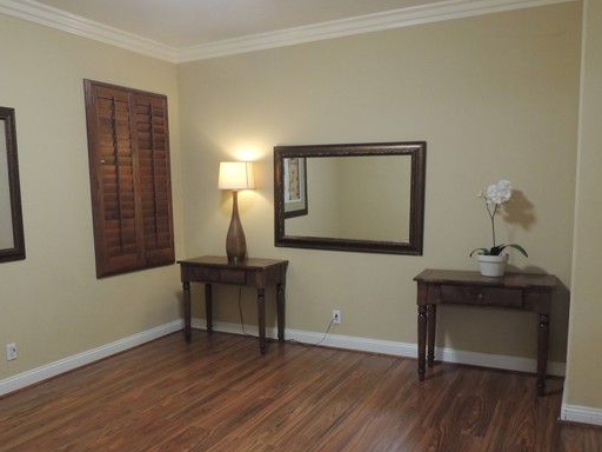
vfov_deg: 46.7
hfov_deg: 59.9
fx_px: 522
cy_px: 257
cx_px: 283
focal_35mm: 30
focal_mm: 4.3
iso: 400
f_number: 3
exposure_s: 1/13
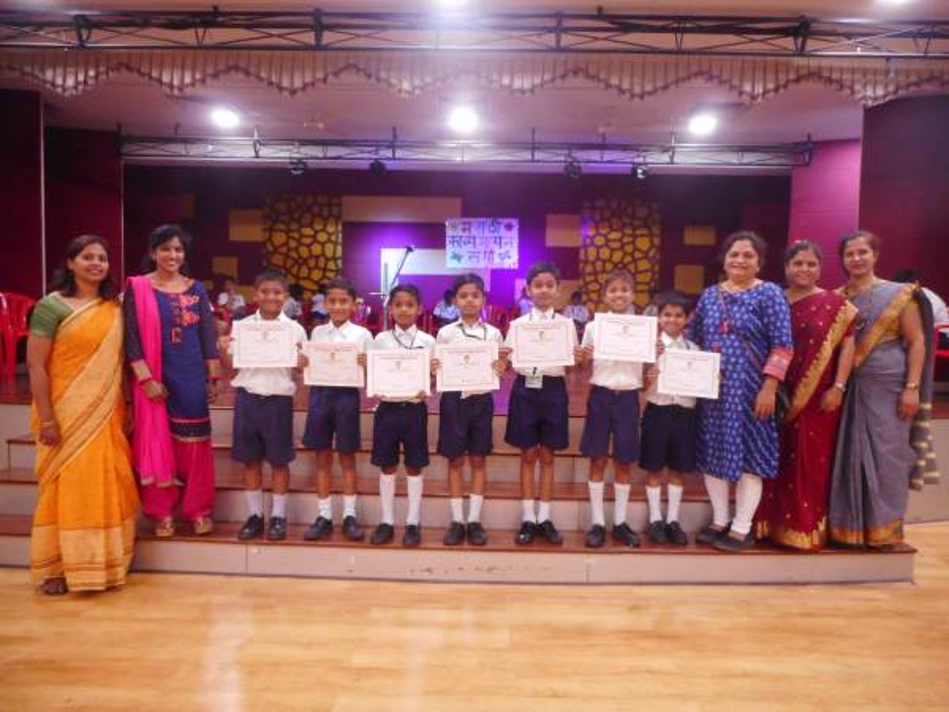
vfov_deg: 54.9
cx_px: 474
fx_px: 685
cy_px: 356
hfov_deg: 69.4
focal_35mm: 25
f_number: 3.7
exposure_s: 1/8
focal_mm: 4.5
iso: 400
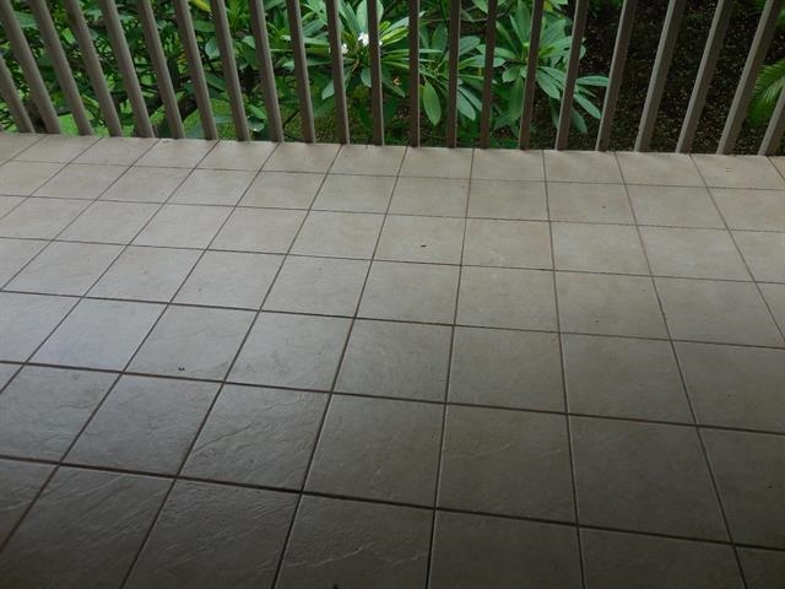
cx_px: 392
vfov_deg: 54.9
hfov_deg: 69.4
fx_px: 567
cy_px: 294
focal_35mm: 25
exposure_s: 1/250
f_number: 3.3
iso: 125
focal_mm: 4.5
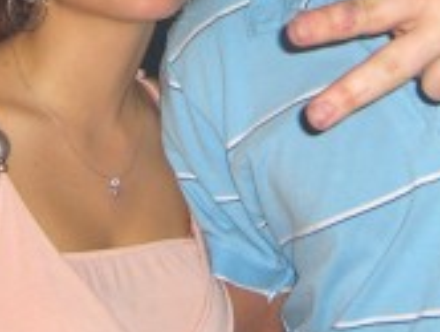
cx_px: 215
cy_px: -104
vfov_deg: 10.6
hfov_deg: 14.4
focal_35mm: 137
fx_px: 1744
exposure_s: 1/60
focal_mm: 7.9
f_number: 2.8
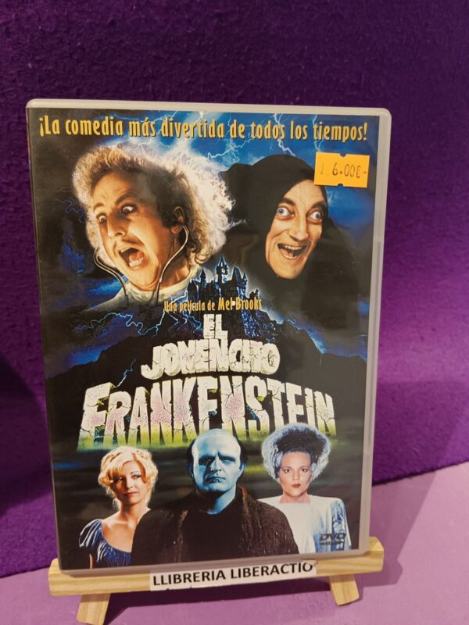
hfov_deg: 53.1
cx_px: 234
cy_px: 312
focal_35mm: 26
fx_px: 470
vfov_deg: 67.3
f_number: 1.8
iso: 1419
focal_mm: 3.96
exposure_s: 1/50
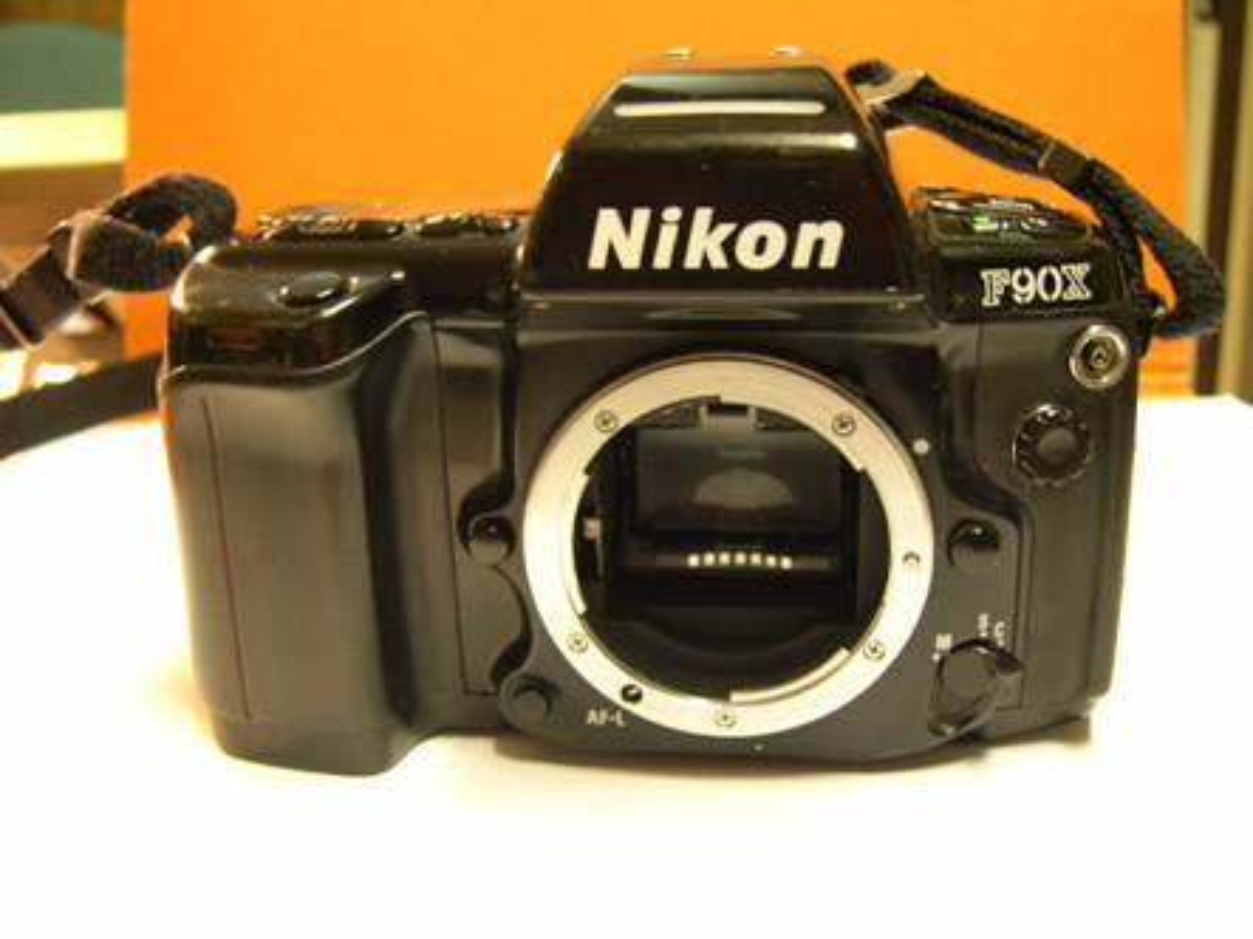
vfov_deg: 37.7
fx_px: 1375
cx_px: 626
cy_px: 470
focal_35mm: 38
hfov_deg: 49.0
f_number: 2.8
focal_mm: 8
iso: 173
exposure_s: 1/4.6
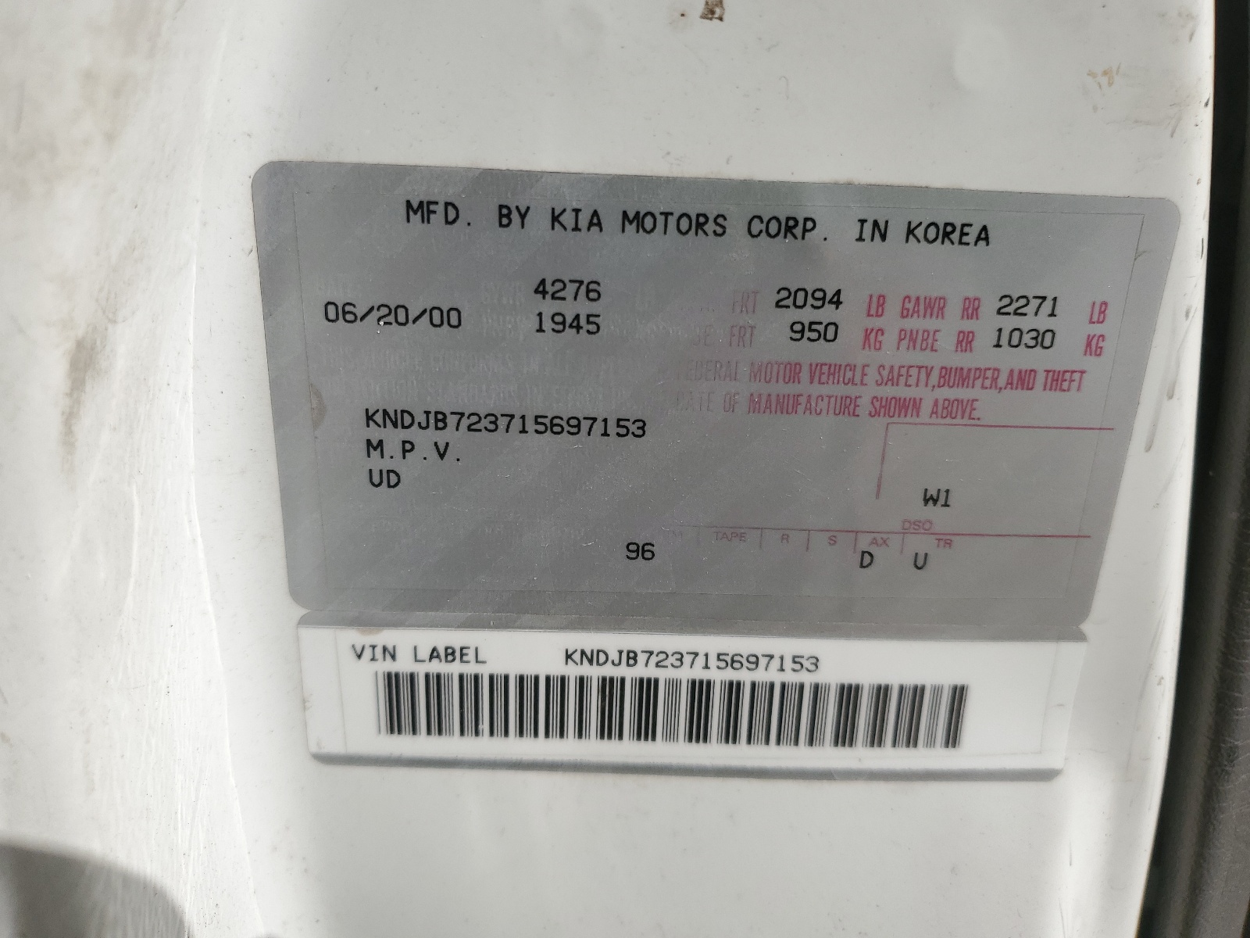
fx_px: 939
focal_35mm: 26
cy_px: 469
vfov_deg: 53.1
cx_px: 625
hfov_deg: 67.3
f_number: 1.5
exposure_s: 1/5000
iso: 50
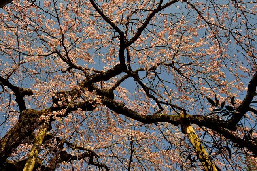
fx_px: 221
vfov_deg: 42.3
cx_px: 128
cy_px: 86
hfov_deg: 60.3
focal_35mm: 31
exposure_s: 1/250
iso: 100
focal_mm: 31
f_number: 8
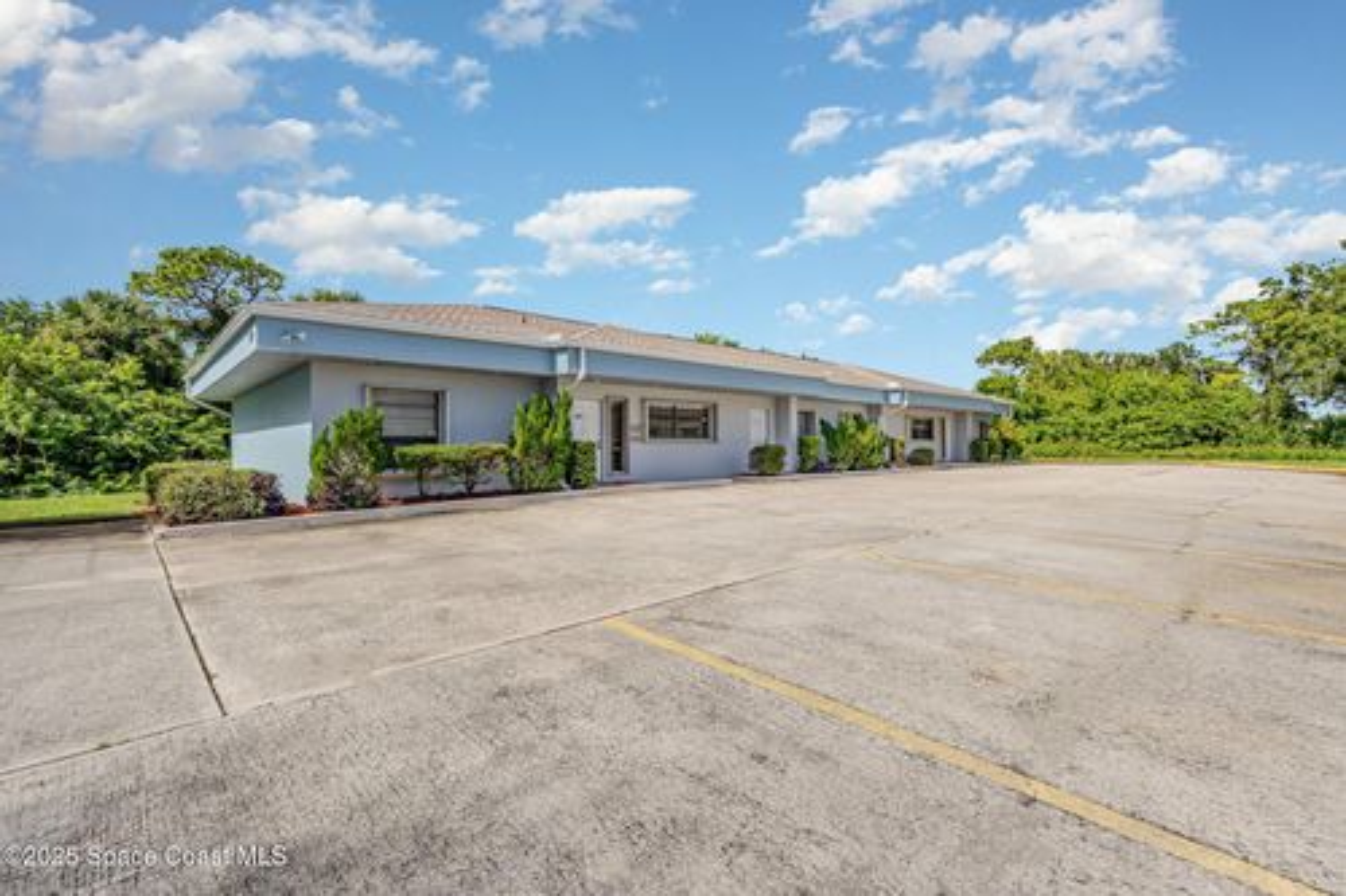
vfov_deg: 72.0
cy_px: 448
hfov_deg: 95.0
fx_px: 617
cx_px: 673
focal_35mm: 16
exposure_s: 1/800
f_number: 8
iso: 400
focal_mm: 16.5
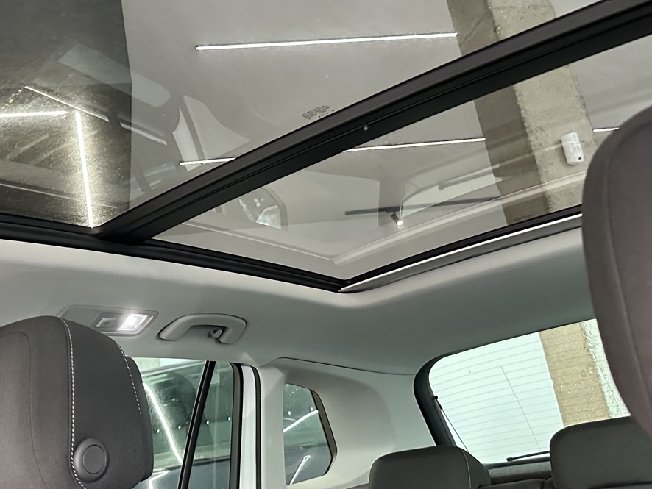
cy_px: 226
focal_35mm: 39
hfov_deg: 47.4
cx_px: 247
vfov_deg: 36.8
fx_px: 735
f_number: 1.78
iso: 640
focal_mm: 6.86
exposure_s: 1/50
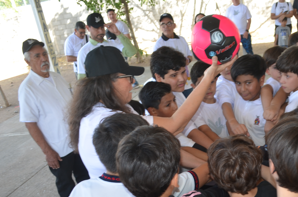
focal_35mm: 44
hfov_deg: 42.9
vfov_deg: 29.6
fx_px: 363
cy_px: 160
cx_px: 231
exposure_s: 1/125
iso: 250
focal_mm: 18
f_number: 3.5
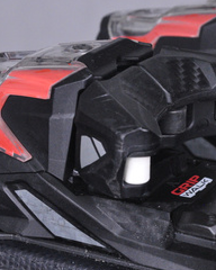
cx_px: 184
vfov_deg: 9.8
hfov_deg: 7.8
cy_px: 146
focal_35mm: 198
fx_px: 1581
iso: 3200
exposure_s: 1/125
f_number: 9.5
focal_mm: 75
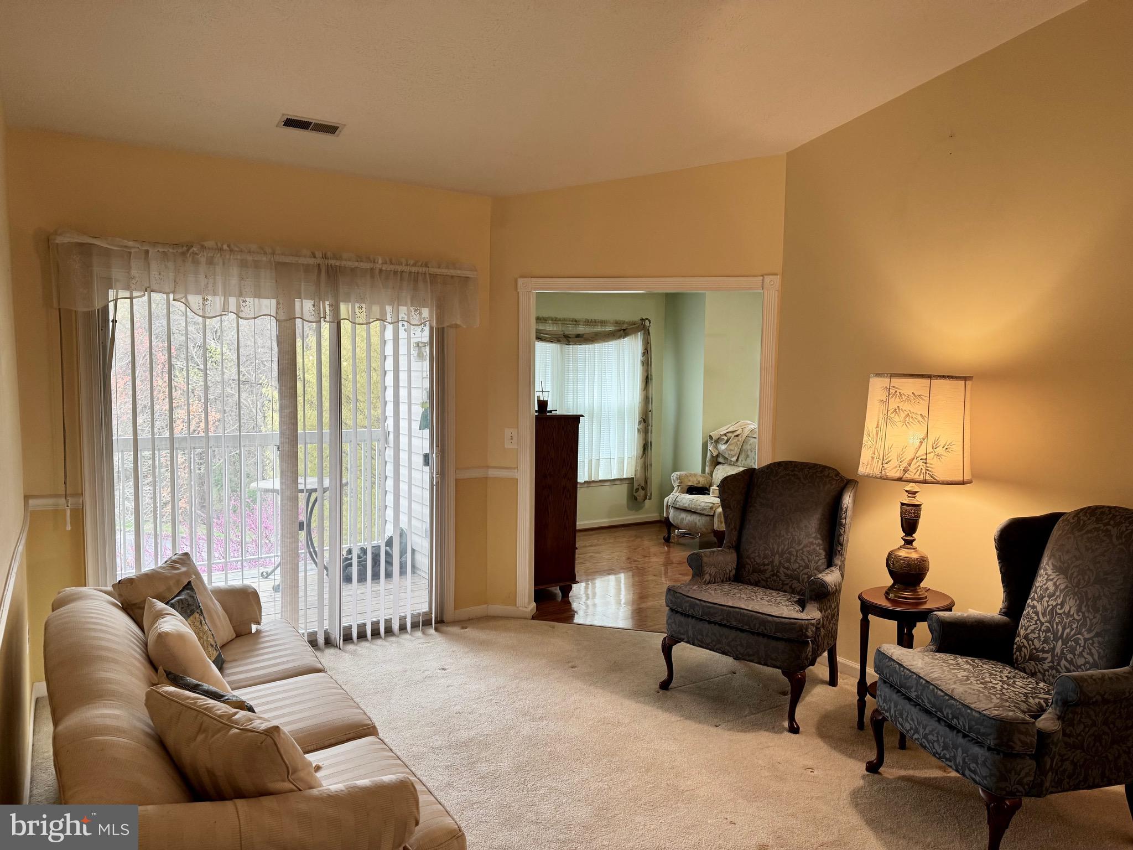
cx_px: 566
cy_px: 425
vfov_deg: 56.8
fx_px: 786
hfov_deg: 71.6
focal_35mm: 24
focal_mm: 6.76
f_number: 1.78
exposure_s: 1/60
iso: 160
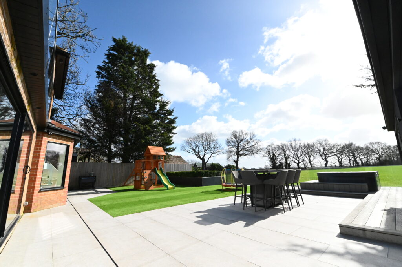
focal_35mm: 15
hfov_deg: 100.4
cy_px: 134
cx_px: 201
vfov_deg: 77.2
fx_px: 167
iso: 6400
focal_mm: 15
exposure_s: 1/8000
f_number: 10
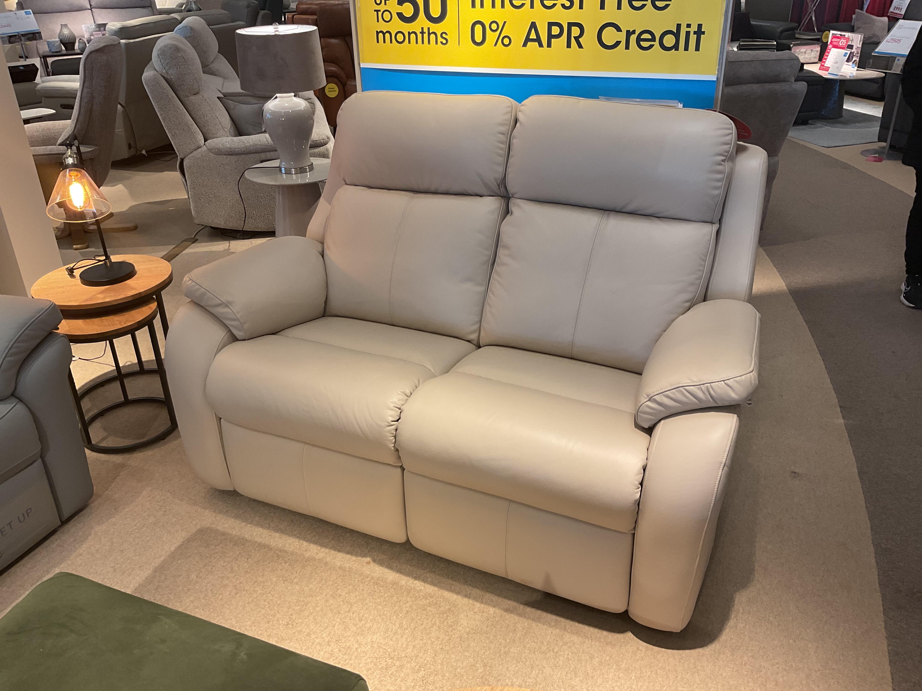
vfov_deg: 48.2
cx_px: 461
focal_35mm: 29
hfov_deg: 61.7
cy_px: 346
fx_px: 772
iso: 40
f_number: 1.8
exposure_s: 1/50
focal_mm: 3
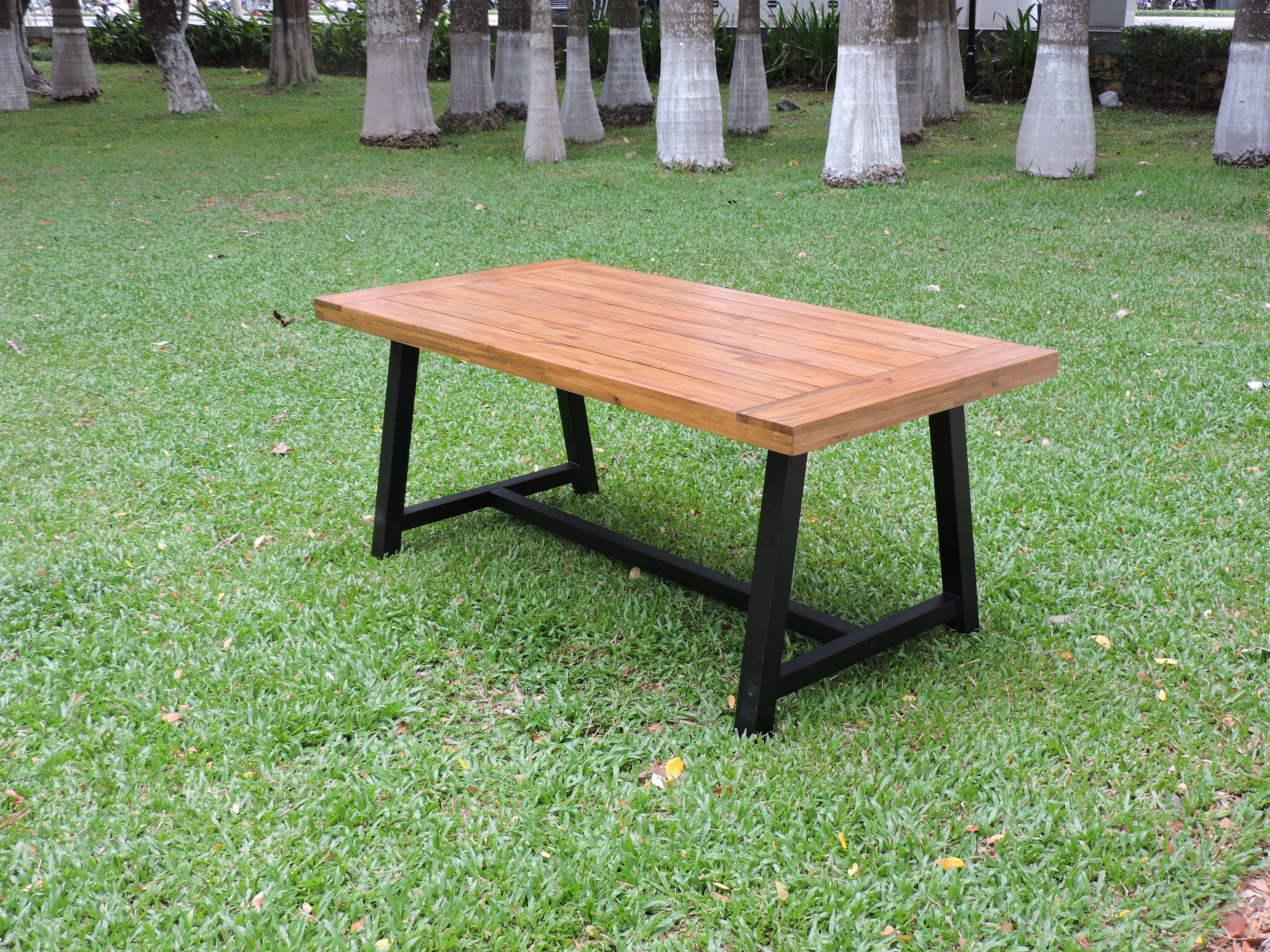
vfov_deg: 36.0
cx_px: 635
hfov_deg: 46.8
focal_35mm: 40
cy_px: 476
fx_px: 1467
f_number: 3.3
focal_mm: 7.1
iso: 100
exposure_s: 1/80
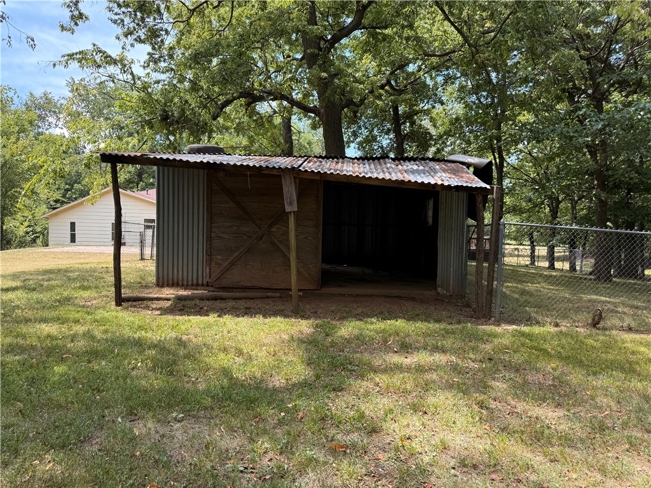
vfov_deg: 56.8
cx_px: 326
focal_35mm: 24
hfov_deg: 71.6
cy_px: 244
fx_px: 451
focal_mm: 6.76
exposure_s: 1/580
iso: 80
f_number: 1.78
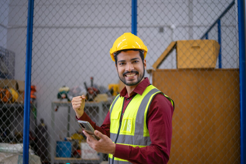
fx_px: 307
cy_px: 82
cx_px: 123
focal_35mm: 45
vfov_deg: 29.9
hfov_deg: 43.6
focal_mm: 45
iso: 400
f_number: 1.8
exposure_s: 1/250
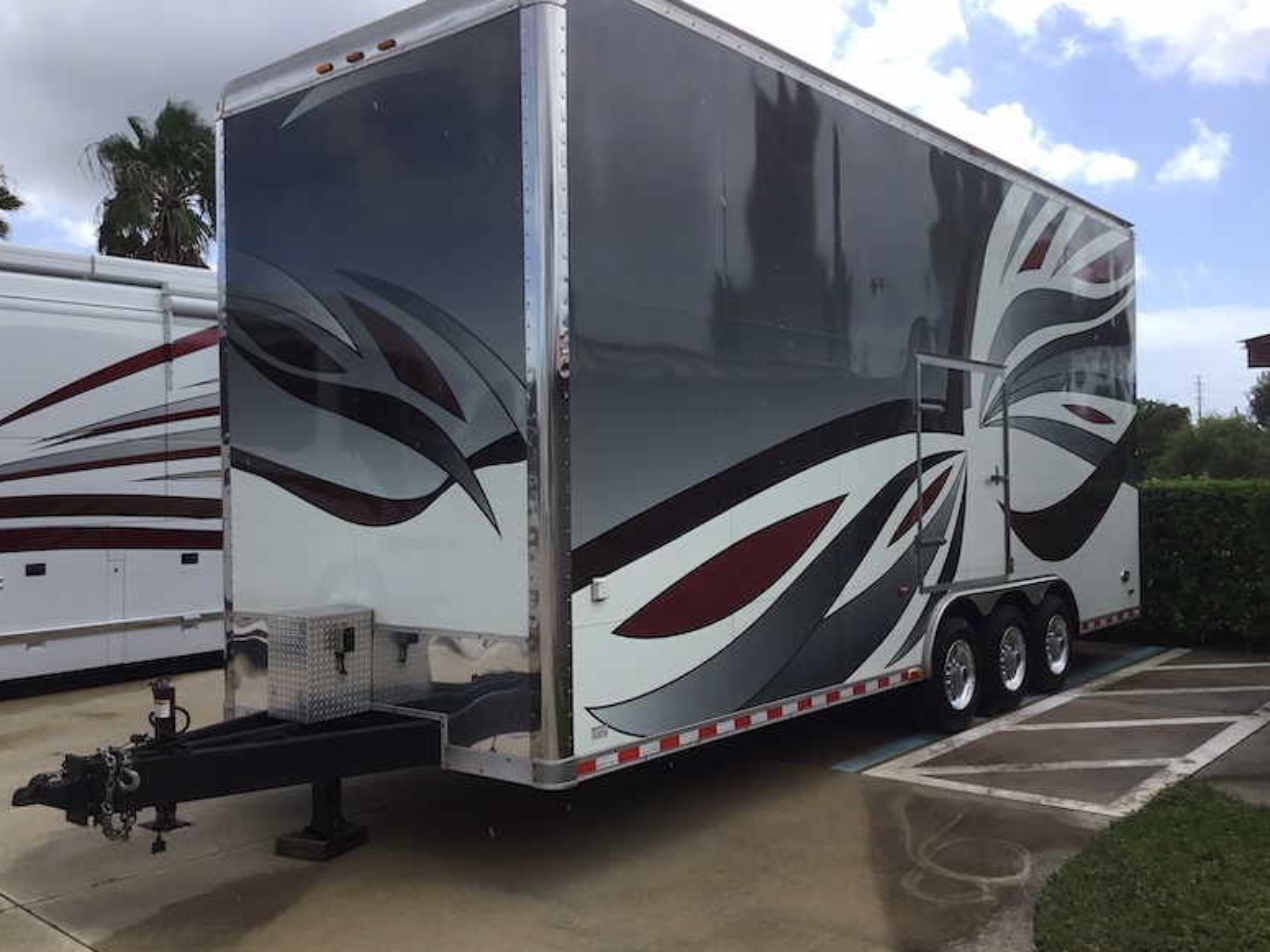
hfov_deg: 56.8
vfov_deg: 44.1
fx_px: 1174
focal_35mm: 32
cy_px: 478
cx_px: 623
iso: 25
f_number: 2.4
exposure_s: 1/1006
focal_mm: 3.3
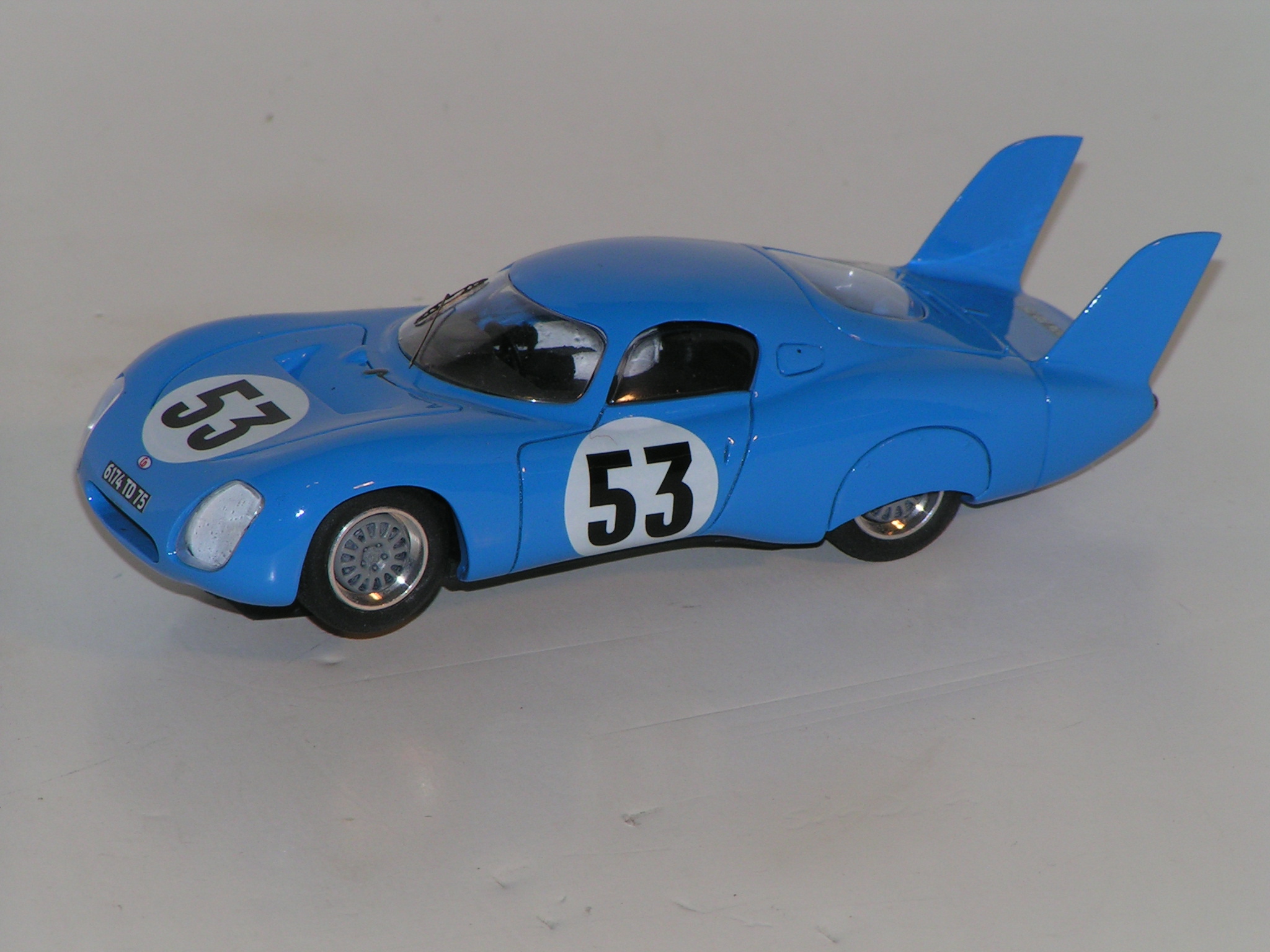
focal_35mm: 271
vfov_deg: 5.5
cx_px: 635
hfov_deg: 7.3
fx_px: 9943
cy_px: 476
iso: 50
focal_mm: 41.4
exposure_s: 1/320
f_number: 5.6
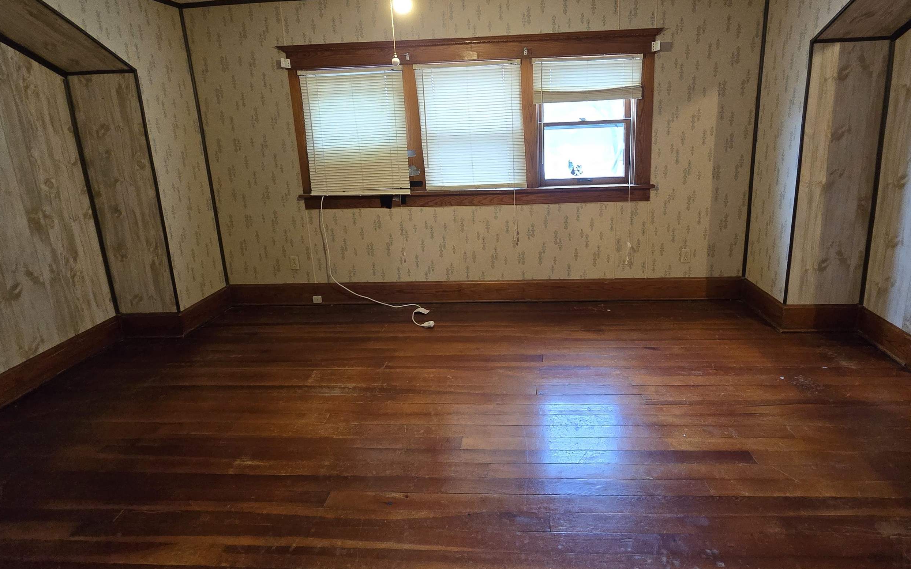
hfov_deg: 94.2
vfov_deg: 66.9
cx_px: 490
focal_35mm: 17
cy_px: 210
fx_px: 422
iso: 500
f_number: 2.2
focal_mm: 2.2
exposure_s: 1/60
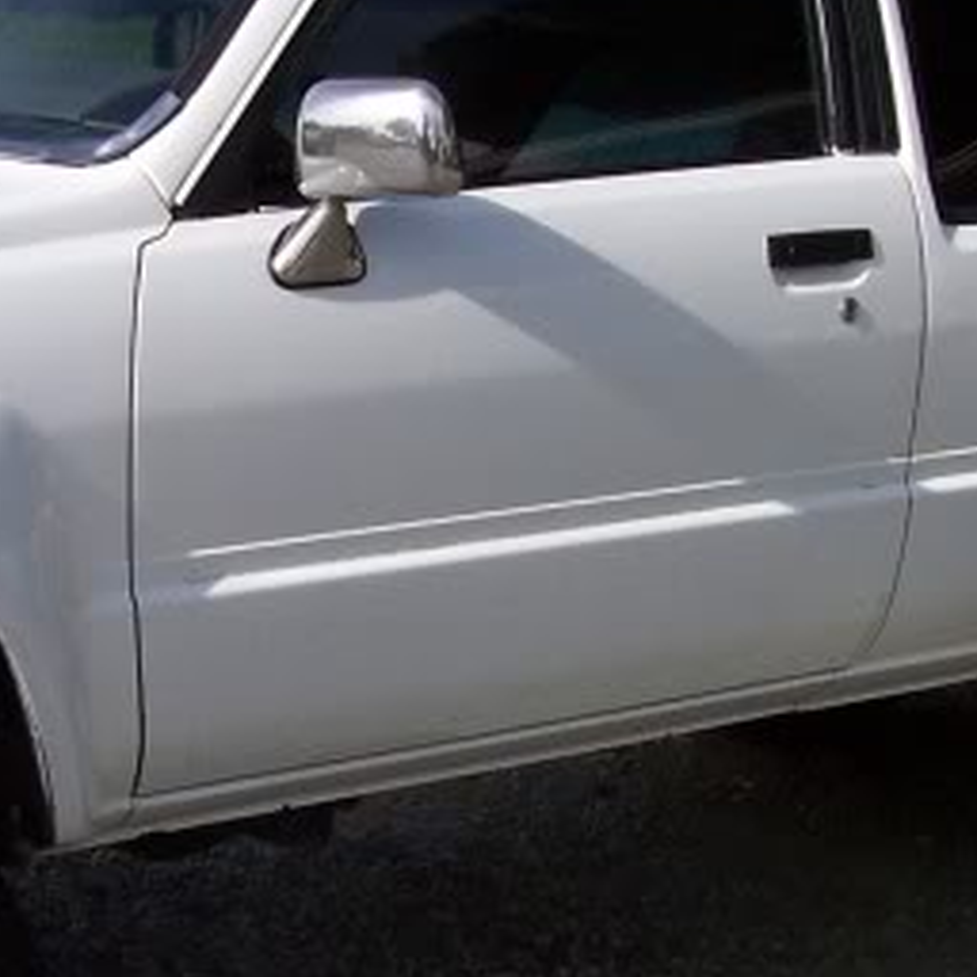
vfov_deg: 18.4
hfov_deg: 18.4
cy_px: 668
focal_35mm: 94
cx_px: 275
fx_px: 3002
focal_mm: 5.6
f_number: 5.6
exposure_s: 1/750
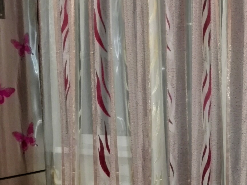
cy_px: 158
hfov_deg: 28.4
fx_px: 457
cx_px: 247
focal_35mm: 64
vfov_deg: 22.5
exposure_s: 1/25
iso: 940
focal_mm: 3.79
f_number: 2
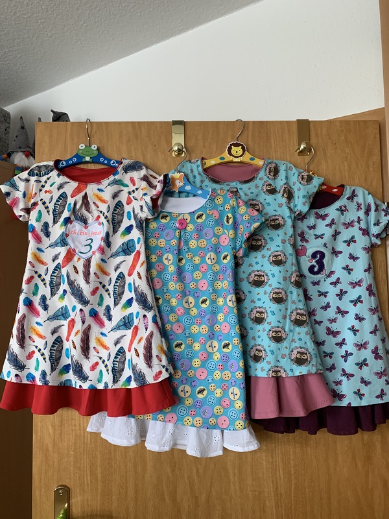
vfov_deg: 67.3
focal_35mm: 26
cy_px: 260
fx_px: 390
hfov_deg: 53.1
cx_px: 194
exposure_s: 1/87
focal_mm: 4.25
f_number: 1.8
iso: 100
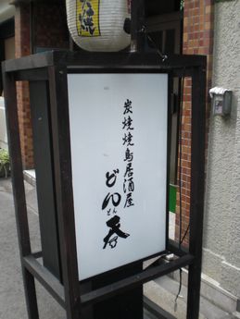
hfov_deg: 37.7
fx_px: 351
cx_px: 120
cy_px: 160
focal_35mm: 38
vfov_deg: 49.0
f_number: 3.1
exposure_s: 1/100
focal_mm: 6.3
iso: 200
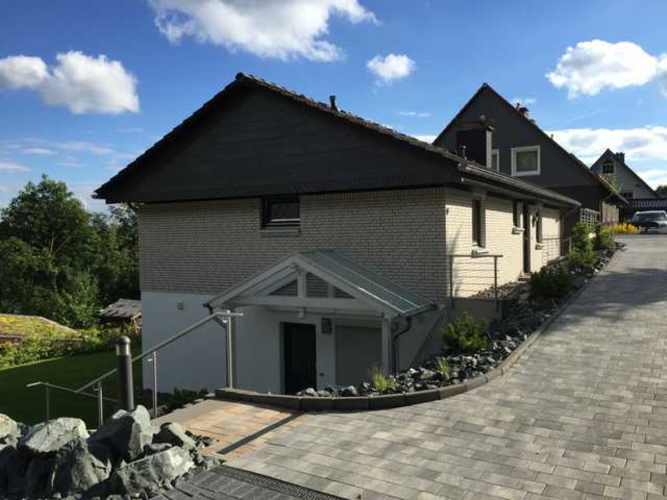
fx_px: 559
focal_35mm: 29
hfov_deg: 61.7
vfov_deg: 48.2
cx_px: 334
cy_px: 250
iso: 32
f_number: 2.2
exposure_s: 1/1647
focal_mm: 4.15
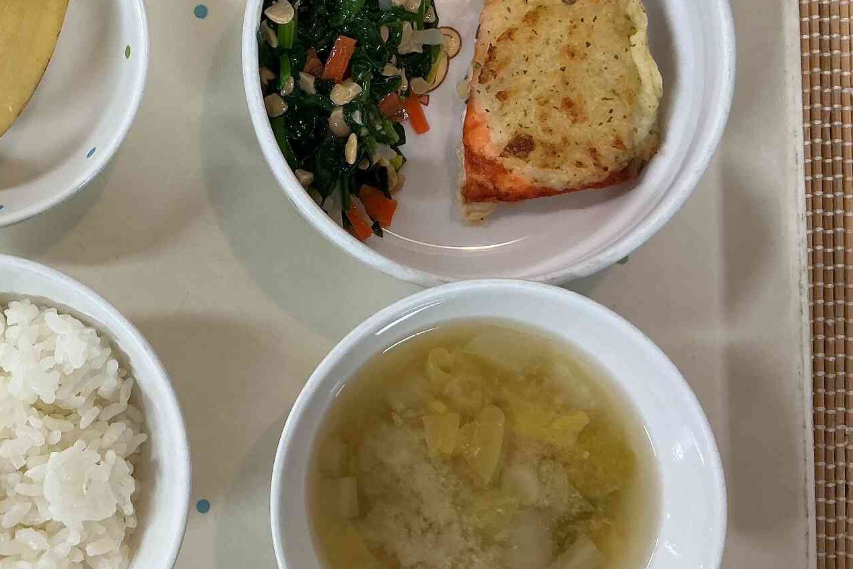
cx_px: 234
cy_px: 249
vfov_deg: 28.1
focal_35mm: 48
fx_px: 1137
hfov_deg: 40.2
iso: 50
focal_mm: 3
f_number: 1.8
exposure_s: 1/50
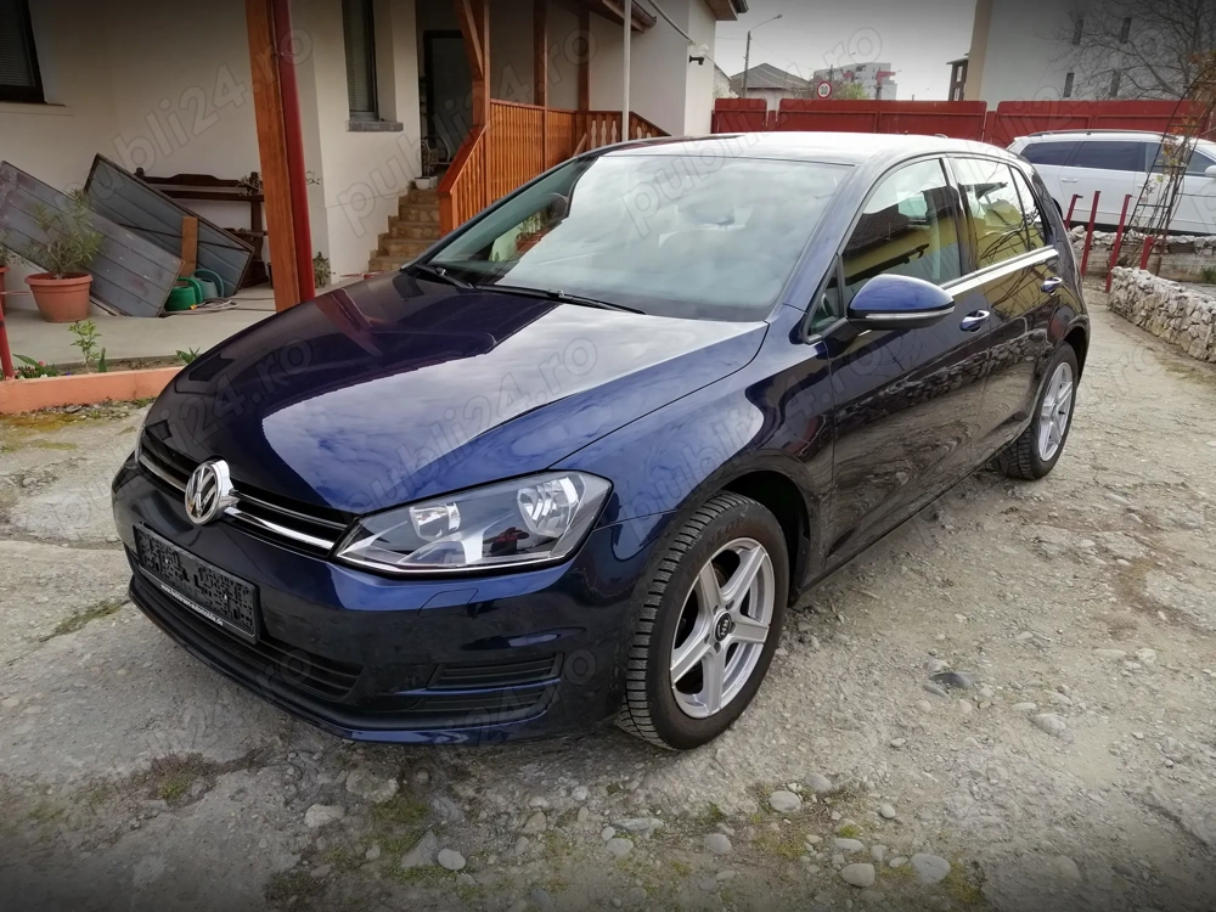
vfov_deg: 51.4
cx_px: 608
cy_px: 456
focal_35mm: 27
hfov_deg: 65.3
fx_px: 948
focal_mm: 3.95
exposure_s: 1/570
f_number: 1.8
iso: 50
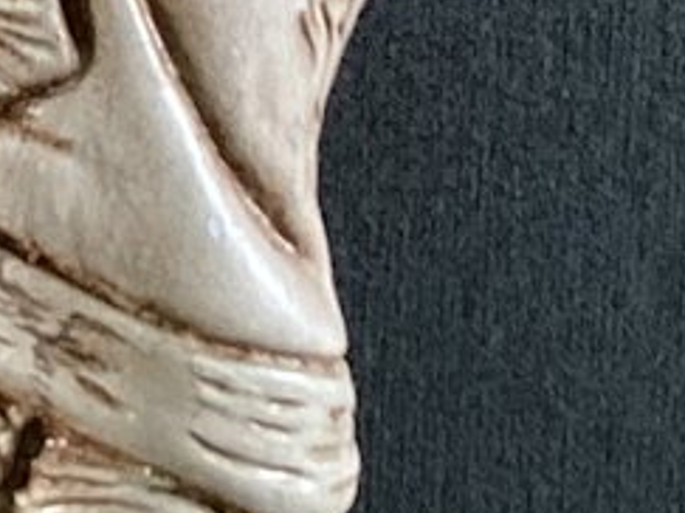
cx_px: -788
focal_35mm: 193
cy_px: -328
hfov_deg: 9.4
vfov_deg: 7.5
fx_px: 3817
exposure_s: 1/60
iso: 50
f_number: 2.4
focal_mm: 3.3
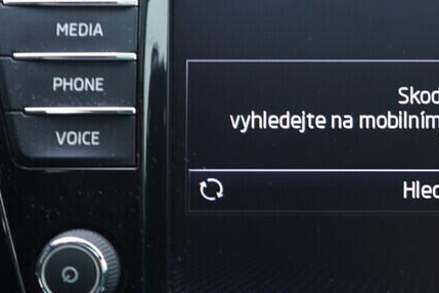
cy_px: 128
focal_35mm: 86
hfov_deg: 22.7
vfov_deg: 15.9
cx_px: 436
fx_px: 1049
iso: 400
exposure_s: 1/40
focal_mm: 24
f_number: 2.8
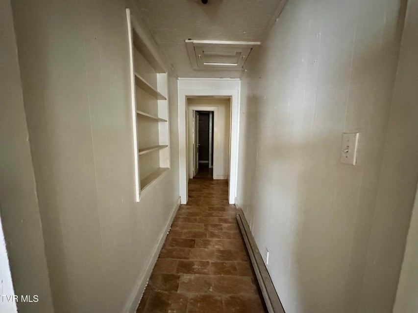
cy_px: 156
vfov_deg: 85.7
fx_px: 169
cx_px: 209
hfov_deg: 102.1
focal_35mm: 14
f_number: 2.2
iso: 1600
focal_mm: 2.22
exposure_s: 1/39
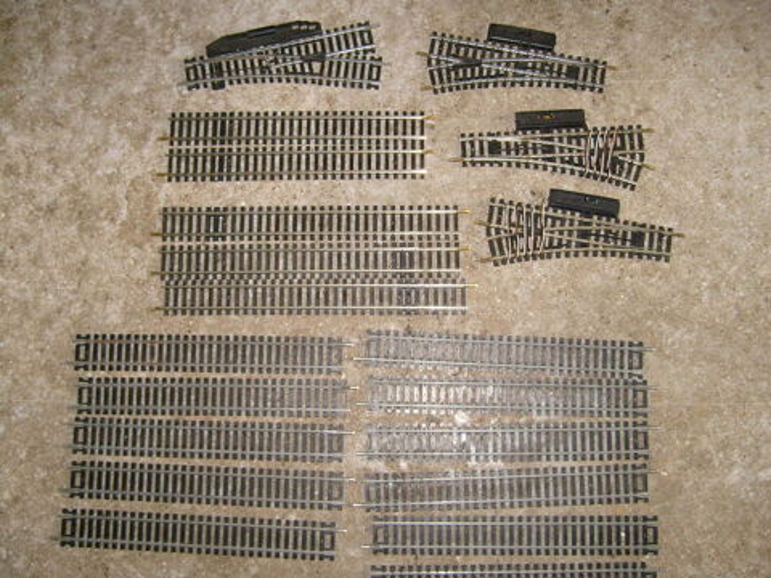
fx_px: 780
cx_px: 386
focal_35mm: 35
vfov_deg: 40.7
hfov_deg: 52.6
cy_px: 289
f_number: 2.8
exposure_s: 1/45
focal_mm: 5.8
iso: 100
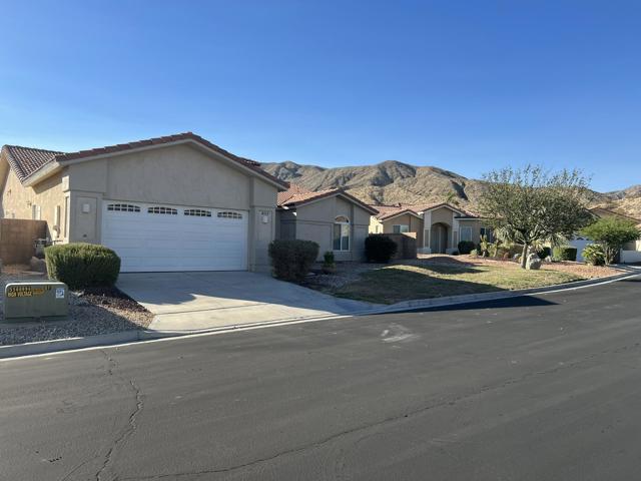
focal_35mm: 26
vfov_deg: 53.1
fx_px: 481
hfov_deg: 67.3
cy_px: 240
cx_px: 320
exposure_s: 1/2762
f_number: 1.5
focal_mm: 5.7
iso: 50
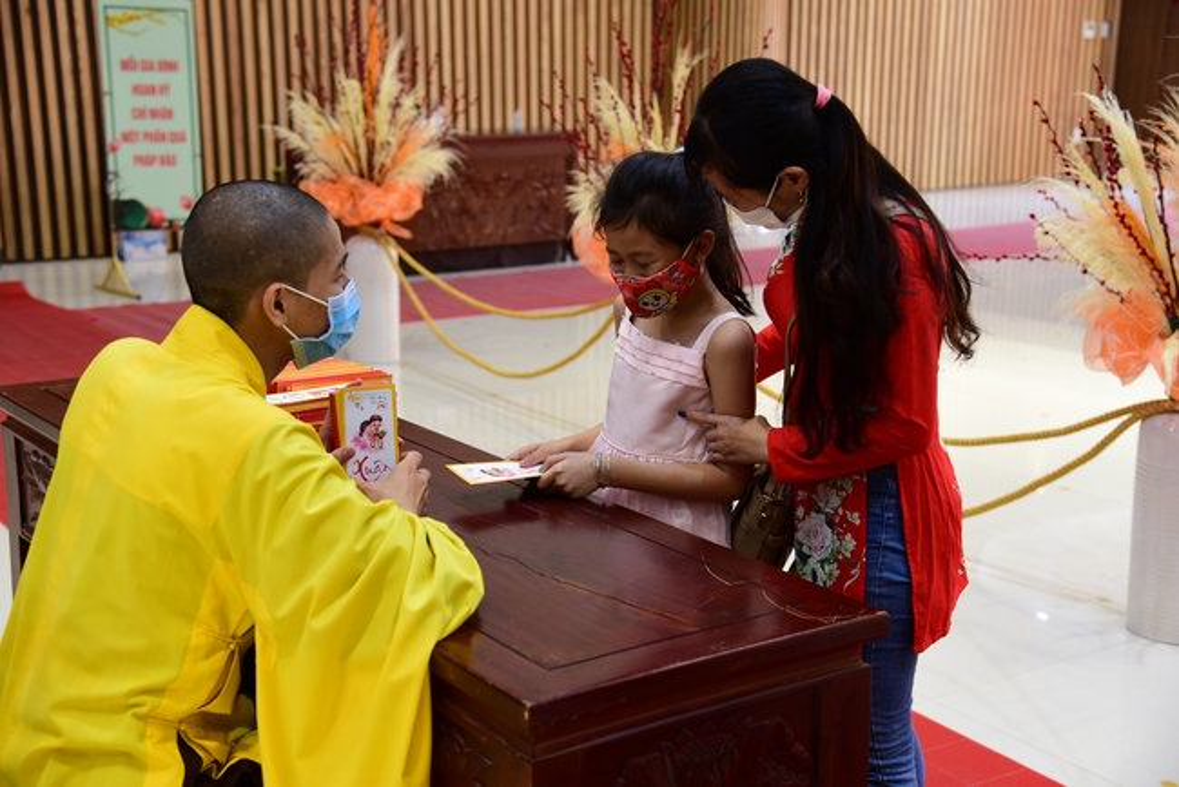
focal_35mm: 52
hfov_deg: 38.2
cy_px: 394
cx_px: 590
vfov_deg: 26.0
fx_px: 1704
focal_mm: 52
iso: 1000
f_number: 4.5
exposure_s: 1/60
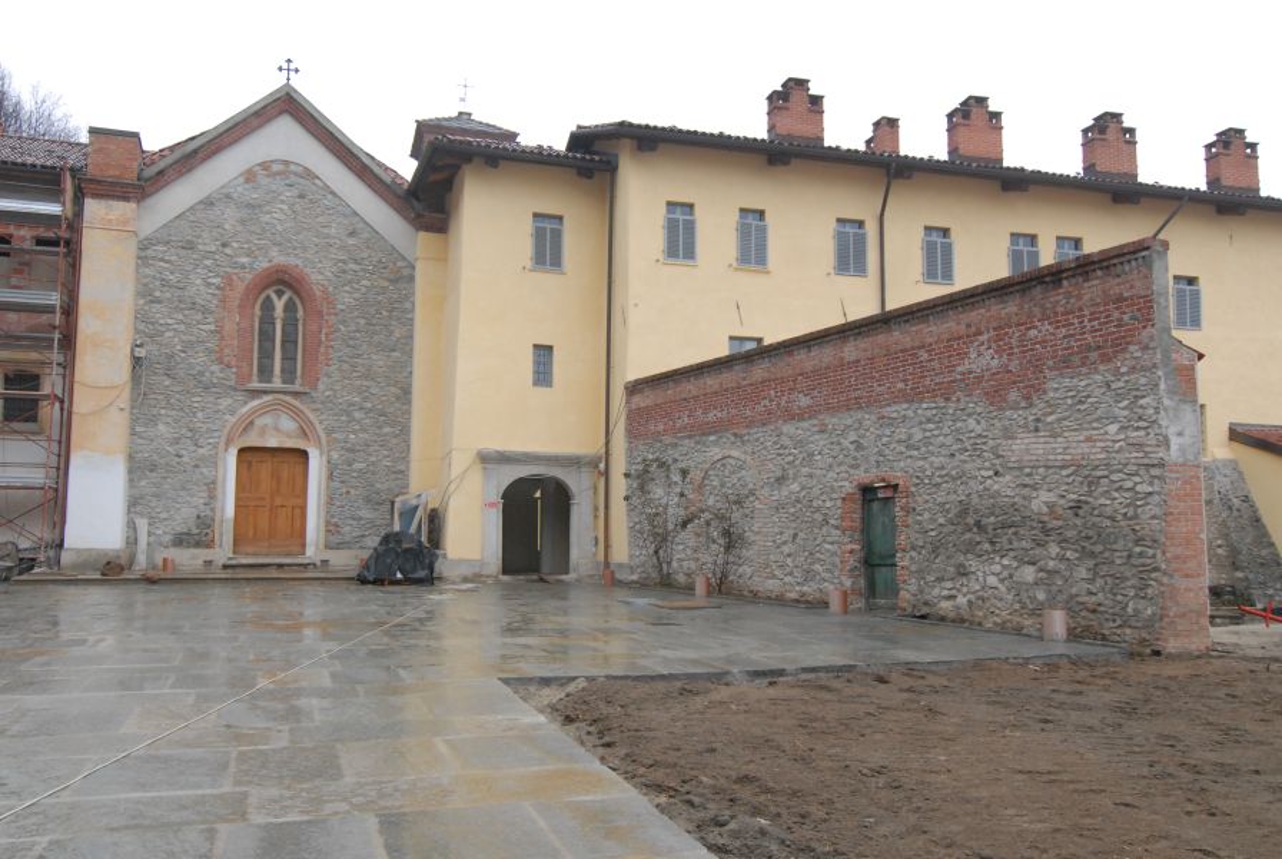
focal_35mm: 30
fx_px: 1070
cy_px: 430
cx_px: 641
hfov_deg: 61.9
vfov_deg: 43.7
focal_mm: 20
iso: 800
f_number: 6.3
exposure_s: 1/160
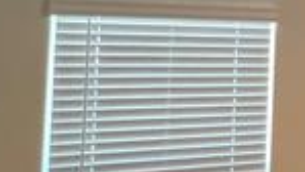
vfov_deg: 16.4
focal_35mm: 73
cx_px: 495
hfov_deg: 22.1
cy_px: 31
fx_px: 591
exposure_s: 1/60
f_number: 1.8
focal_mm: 1.57
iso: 125
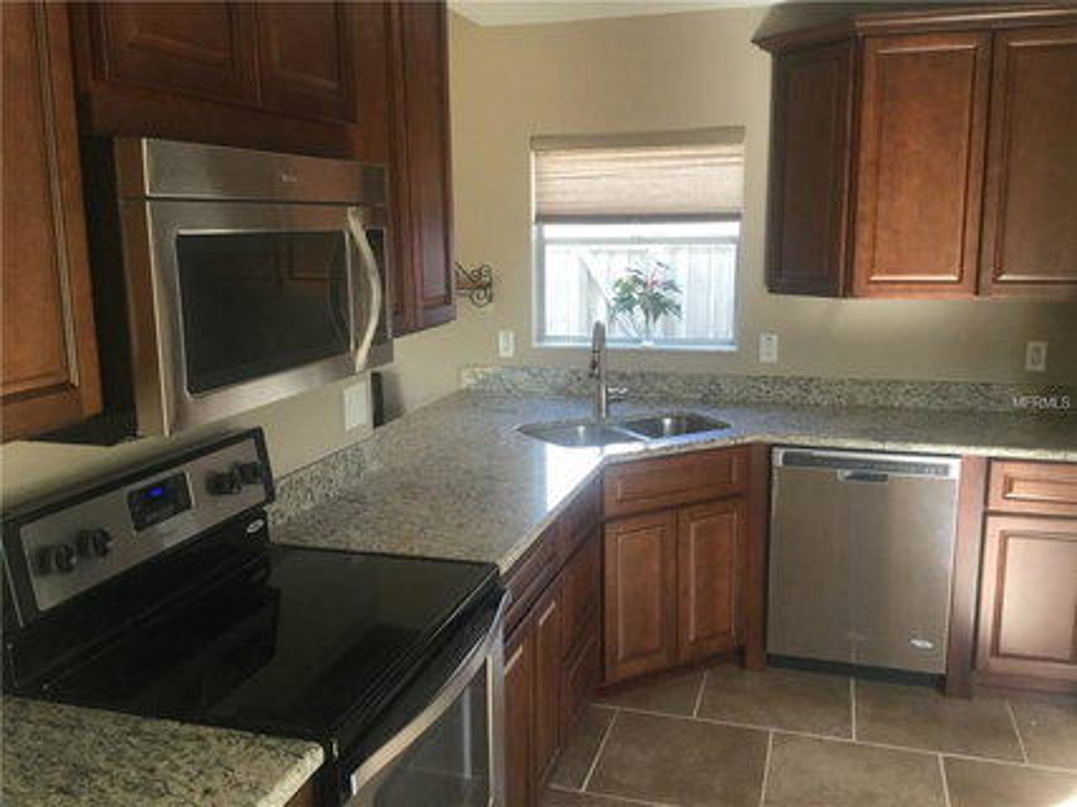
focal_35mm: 31
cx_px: 538
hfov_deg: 58.4
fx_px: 964
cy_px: 404
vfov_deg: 45.4
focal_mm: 3.3
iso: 40
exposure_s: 1/30
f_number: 2.4
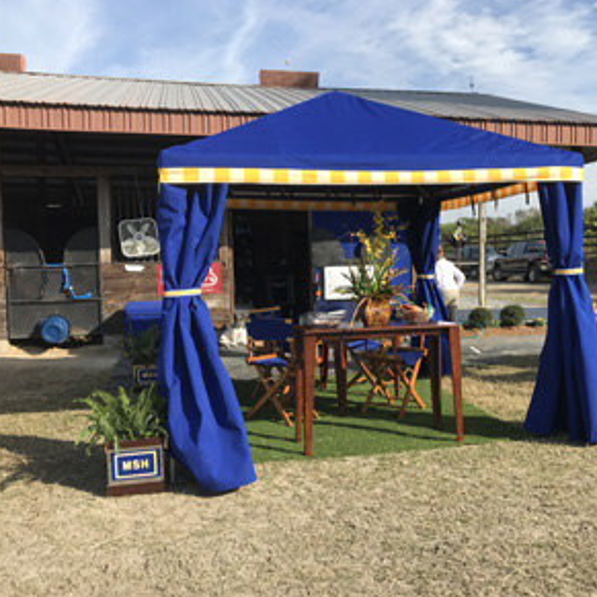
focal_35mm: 34
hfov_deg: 48.2
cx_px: 351
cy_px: 293
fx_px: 663
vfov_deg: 48.4
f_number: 1.8
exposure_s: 1/1709
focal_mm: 3.99
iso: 20
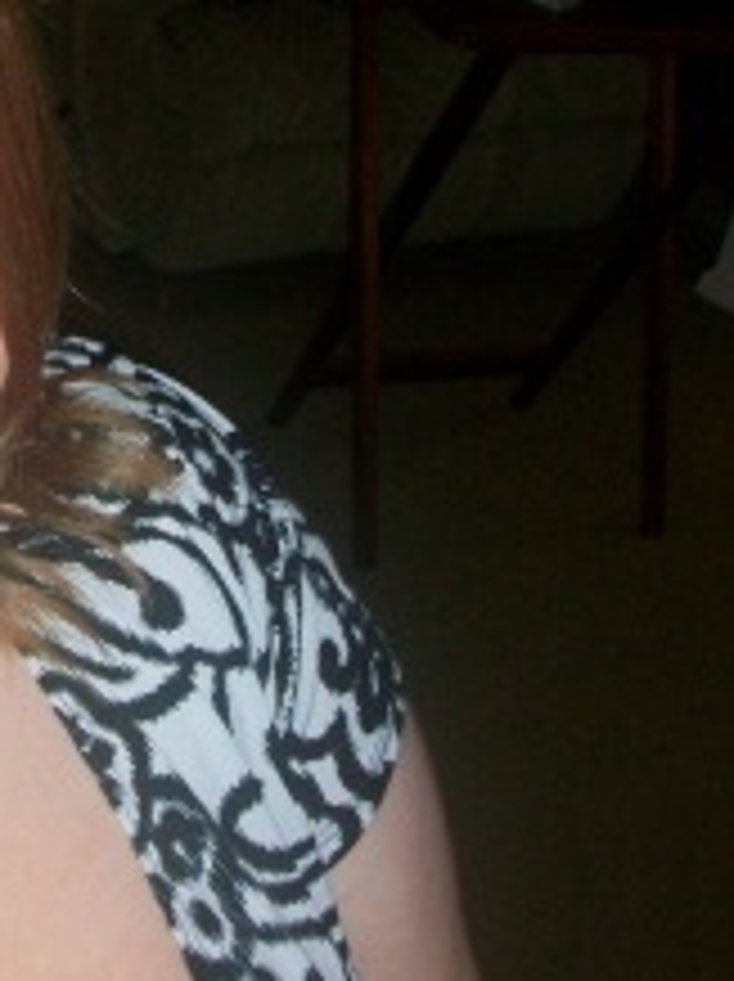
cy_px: 436
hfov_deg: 21.9
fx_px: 1870
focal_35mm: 66
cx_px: 128
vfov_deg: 29.4
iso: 120
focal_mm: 5.7
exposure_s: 1/60
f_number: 2.8
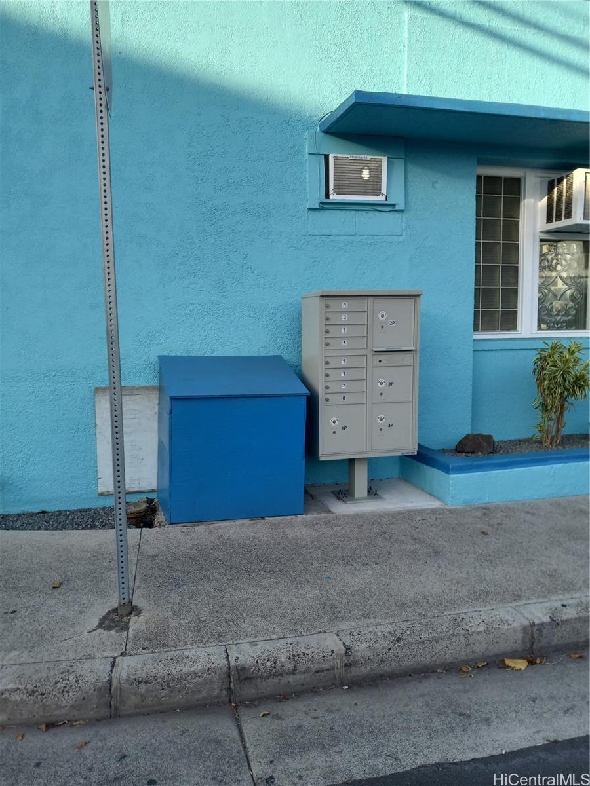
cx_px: 295
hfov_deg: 51.4
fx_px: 614
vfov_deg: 65.3
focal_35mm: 27
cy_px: 393
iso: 40
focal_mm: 3.94
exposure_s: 1/466
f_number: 1.8
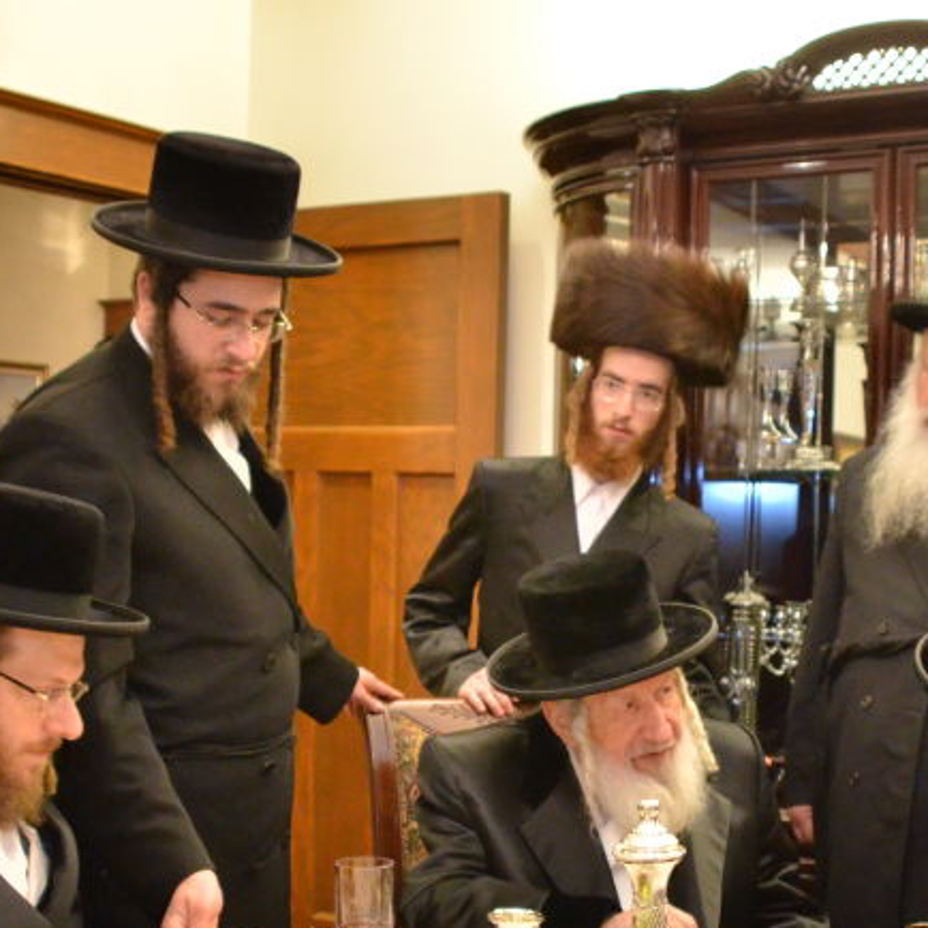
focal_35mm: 54
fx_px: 1638
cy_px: 691
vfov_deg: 31.1
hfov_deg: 31.6
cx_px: 522
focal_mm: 18
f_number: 3.5
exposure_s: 1/125
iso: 2500
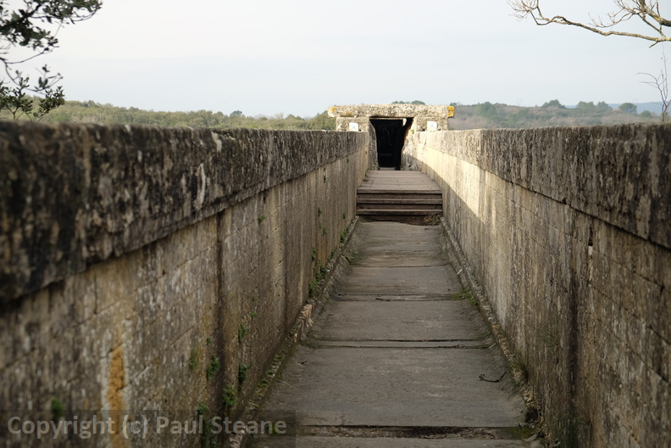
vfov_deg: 16.5
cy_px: 224
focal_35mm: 83
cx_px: 336
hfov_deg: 24.5
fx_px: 1547
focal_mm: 55
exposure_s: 1/220
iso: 200
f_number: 5.6
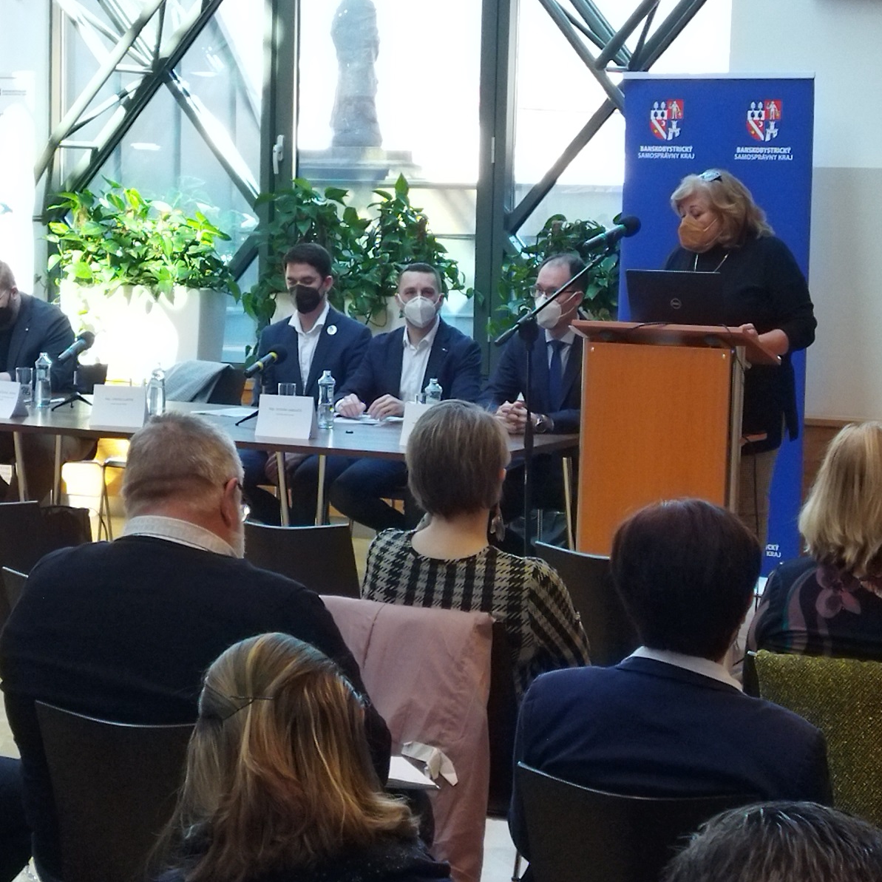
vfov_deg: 51.1
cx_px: 379
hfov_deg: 50.9
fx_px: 922
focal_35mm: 32
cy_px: 441
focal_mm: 4.71
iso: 102
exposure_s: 1/100
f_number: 1.79
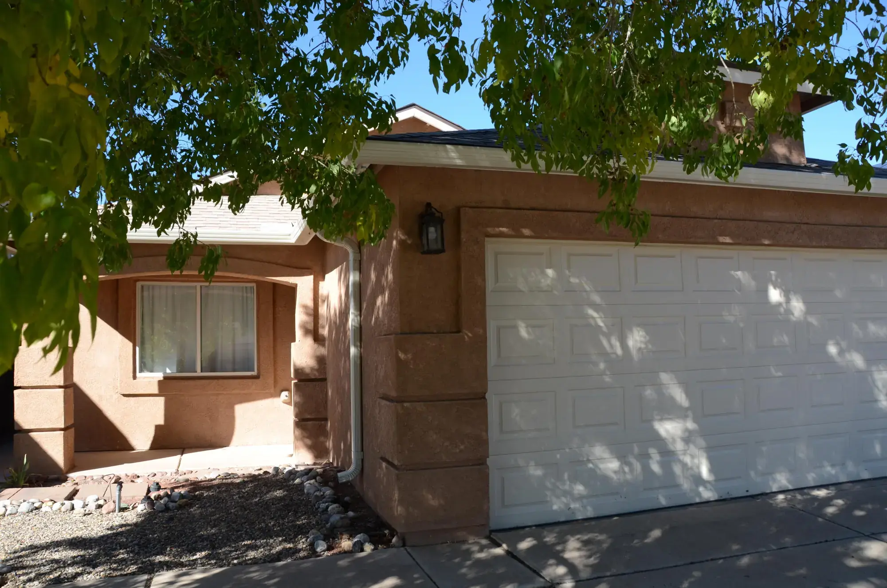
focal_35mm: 27
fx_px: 664
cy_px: 294
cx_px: 444
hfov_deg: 67.5
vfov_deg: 47.7
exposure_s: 1/160
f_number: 6.3
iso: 100
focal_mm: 18
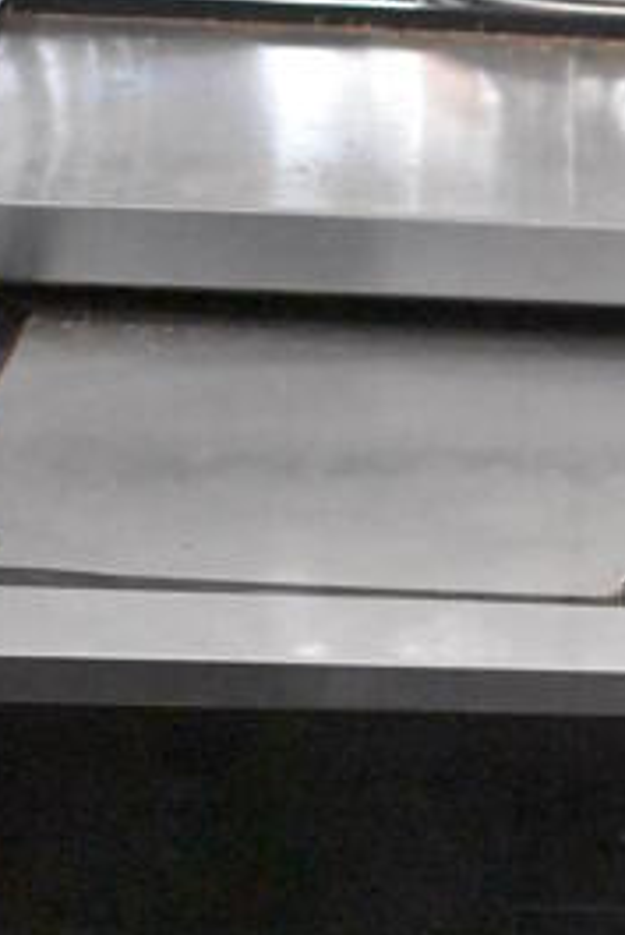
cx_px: 883
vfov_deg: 21.2
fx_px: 2419
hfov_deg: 14.0
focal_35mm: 93
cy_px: 923
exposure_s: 1/125
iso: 11400
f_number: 3.5
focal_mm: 18
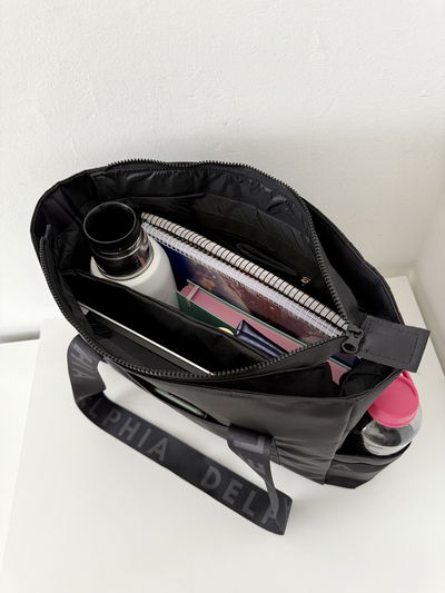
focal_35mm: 24
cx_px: 222
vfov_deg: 71.6
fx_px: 411
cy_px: 296
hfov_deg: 56.8
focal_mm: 6.76
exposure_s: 1/121
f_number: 1.78
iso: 200
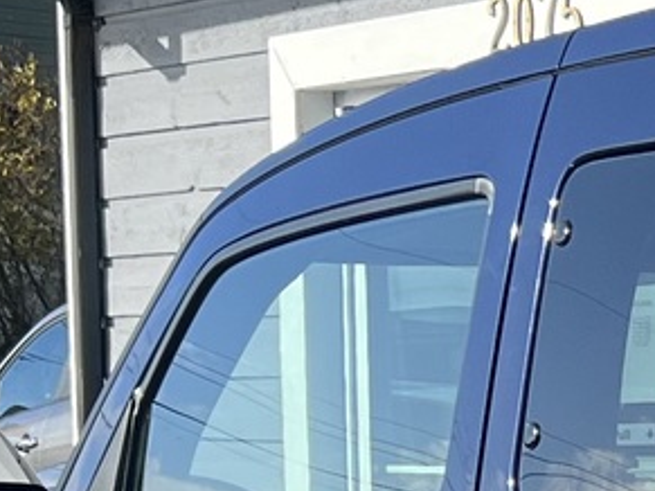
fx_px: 3461
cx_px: 1441
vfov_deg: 7.8
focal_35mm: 183
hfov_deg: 9.8
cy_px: 946
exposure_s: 1/1724
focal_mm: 5.7
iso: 50
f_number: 1.5
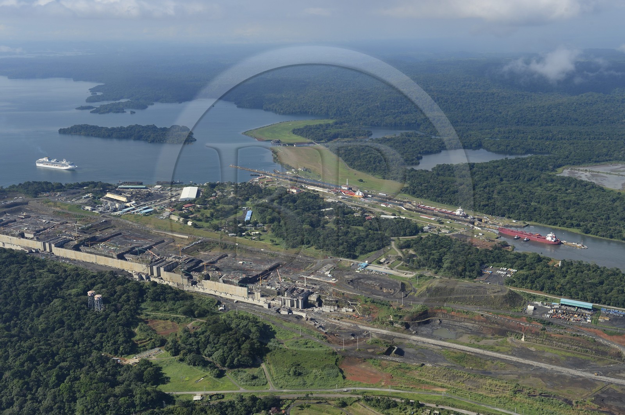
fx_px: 659
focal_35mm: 38
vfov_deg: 35.0
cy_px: 208
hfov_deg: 50.7
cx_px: 312
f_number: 10
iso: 320
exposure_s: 1/800
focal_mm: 38
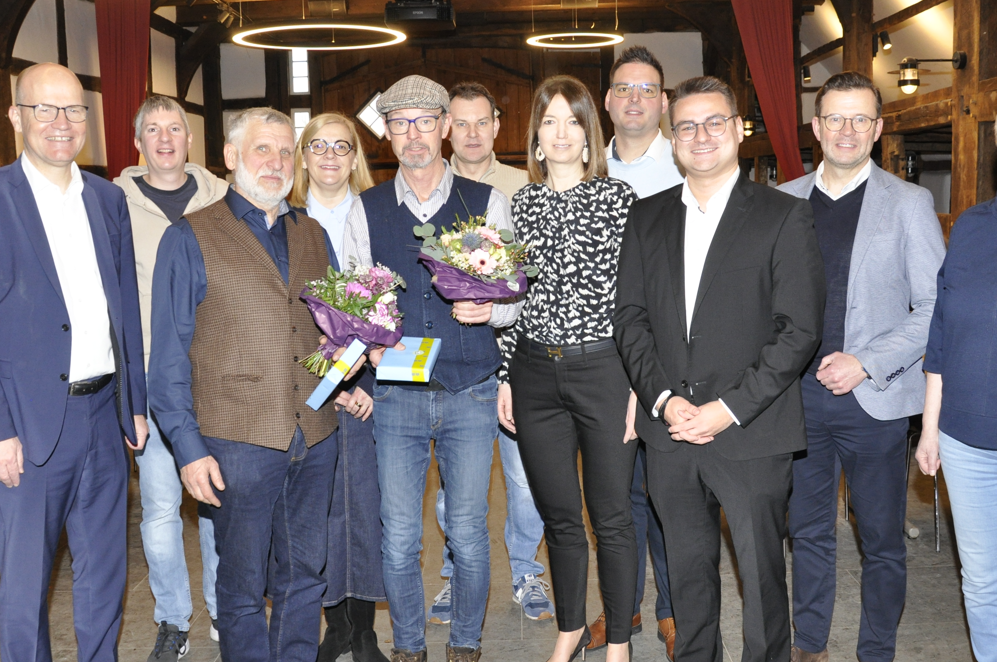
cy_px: 376
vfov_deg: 34.9
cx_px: 532
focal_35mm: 38
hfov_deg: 50.7
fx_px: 1051
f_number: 5.6
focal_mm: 18
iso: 800
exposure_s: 1/60
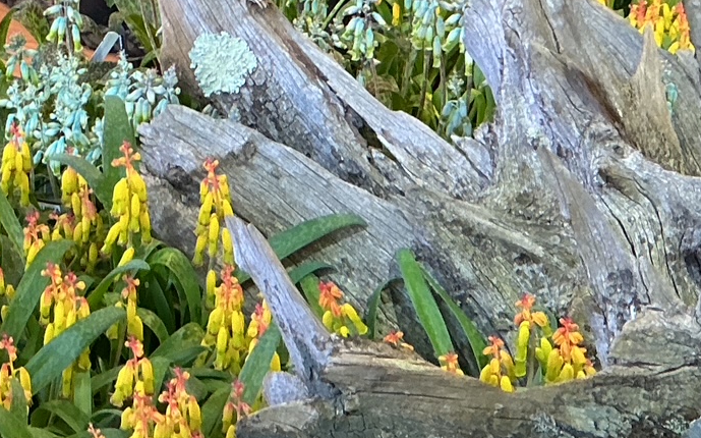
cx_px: -55
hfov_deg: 21.9
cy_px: -309
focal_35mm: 90
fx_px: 1719
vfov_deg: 13.3
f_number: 1.8
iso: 100
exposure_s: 1/50
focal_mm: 3
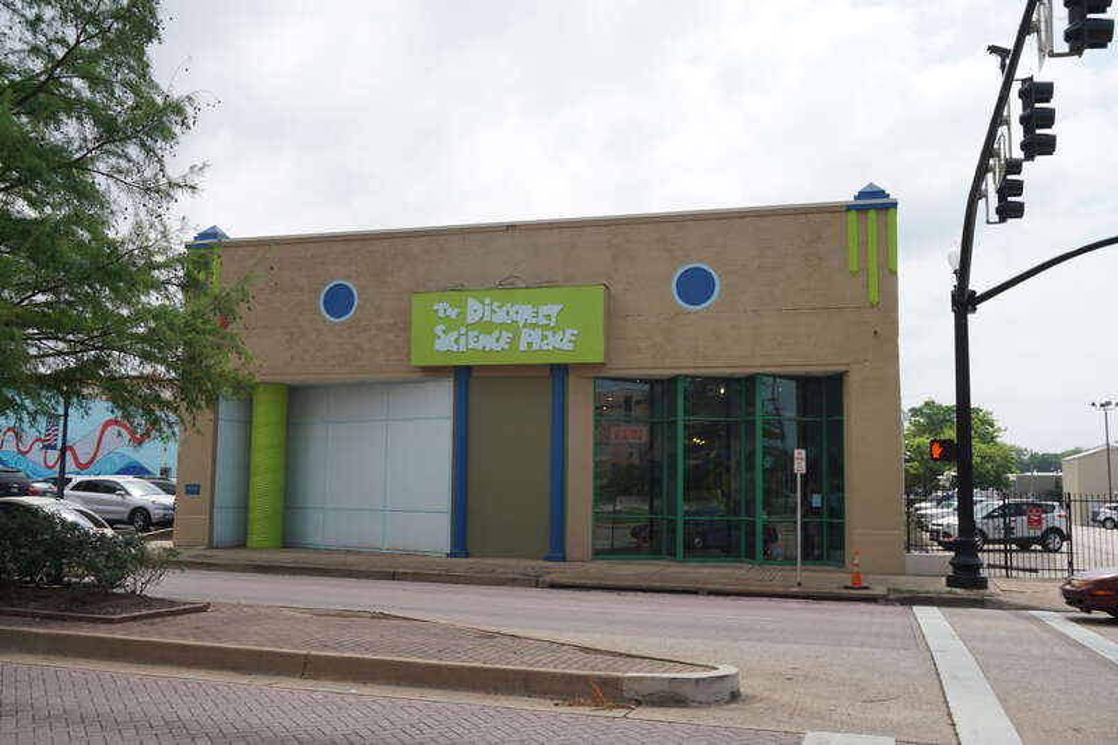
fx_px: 1071
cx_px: 559
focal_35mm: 34
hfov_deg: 55.1
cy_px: 372
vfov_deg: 38.3
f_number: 9
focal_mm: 23
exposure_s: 1/200
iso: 100
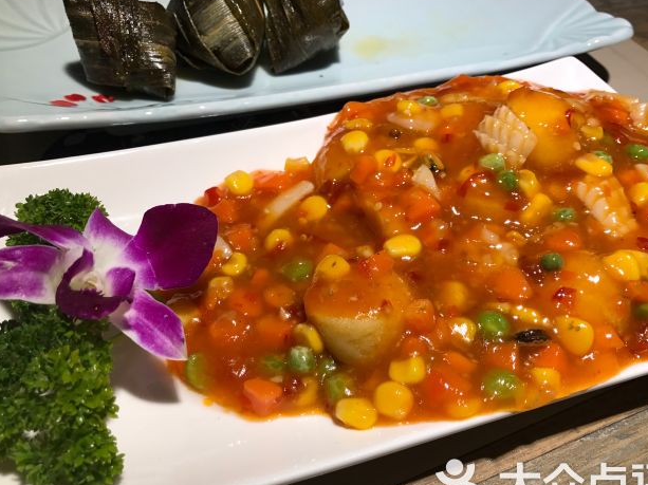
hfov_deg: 56.8
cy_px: 262
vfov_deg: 44.1
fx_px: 599
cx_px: 331
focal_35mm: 32
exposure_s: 1/191
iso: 20
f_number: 1.8
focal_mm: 3.99
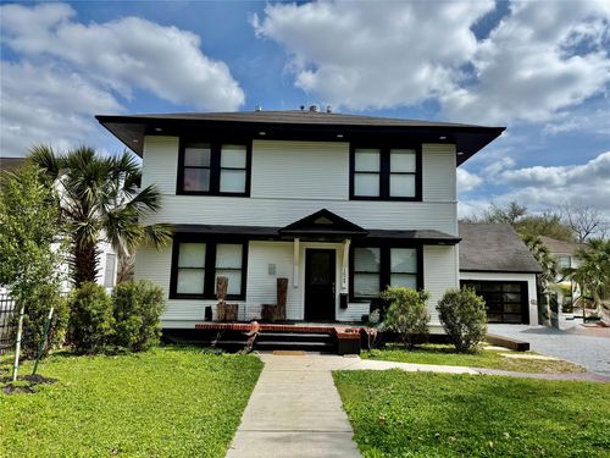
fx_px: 423
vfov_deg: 56.8
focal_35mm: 24
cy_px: 229
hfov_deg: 71.6
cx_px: 305
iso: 80
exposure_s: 1/6711
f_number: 1.78
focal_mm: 6.76
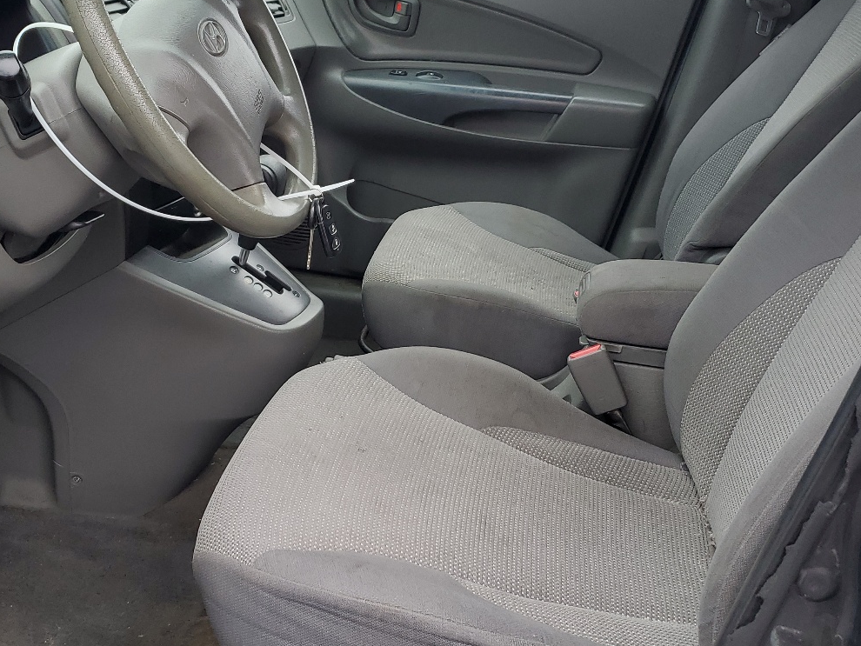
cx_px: 380
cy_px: 286
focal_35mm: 42
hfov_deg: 44.7
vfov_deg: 34.3
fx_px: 1045
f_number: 1.5
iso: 50
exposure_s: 1/303
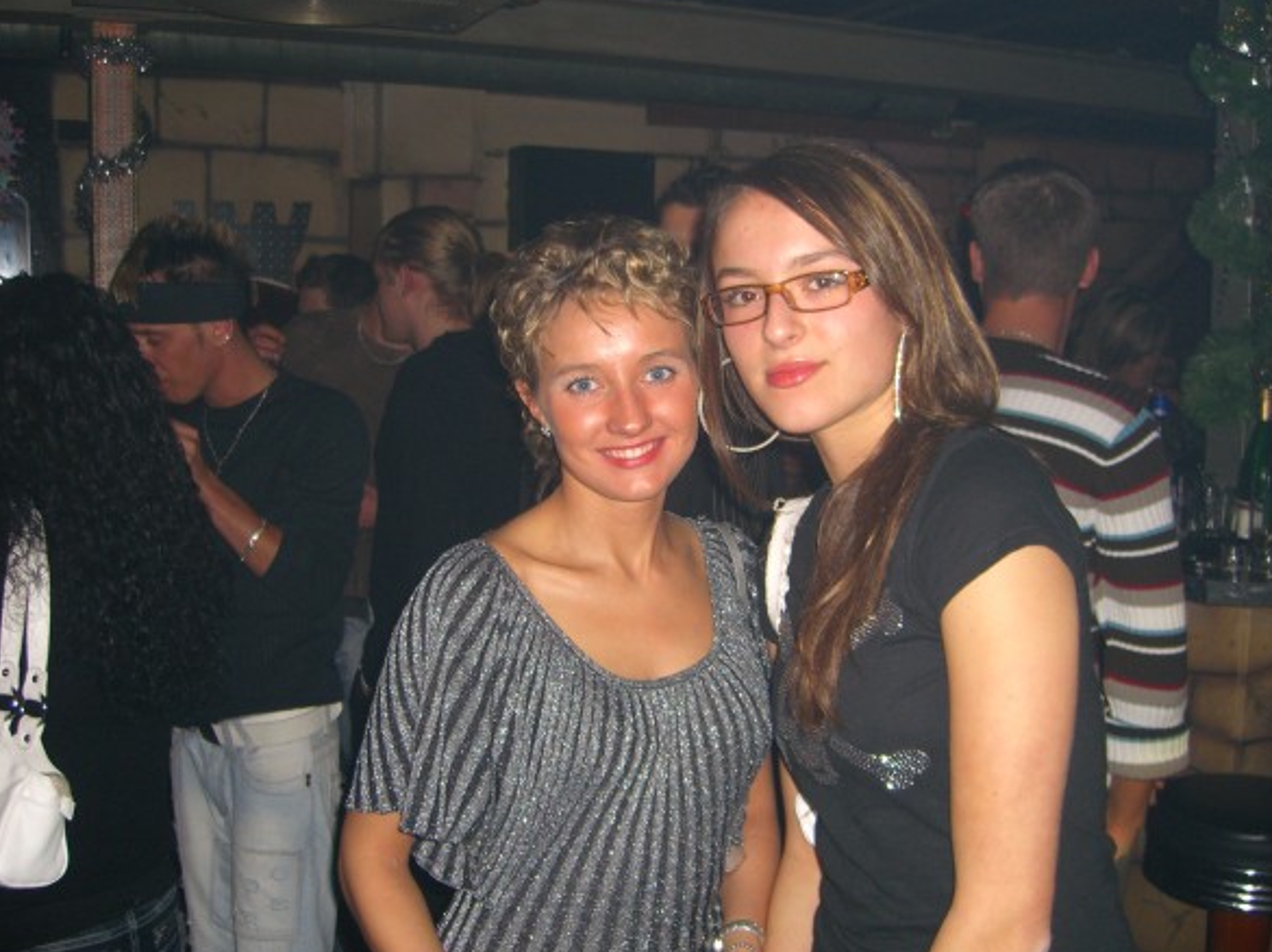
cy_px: 478
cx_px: 648
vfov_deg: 36.8
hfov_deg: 47.9
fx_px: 1432
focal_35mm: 39
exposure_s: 1/60
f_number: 2.8
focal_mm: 7.9
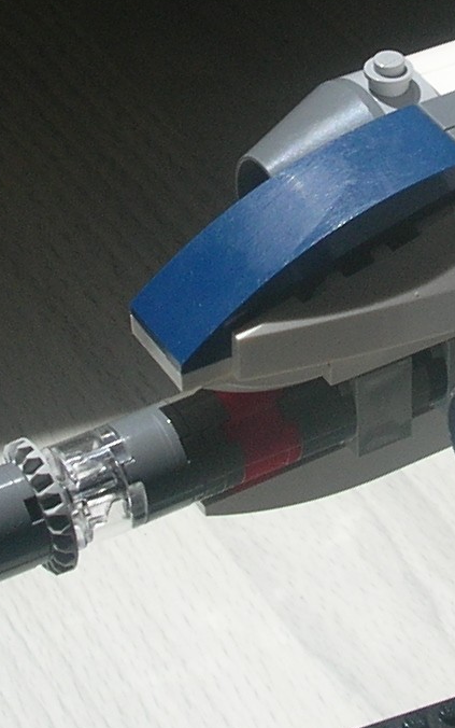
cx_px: 422
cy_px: 183
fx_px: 2557
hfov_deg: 10.1
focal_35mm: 129
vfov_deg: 16.1
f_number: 3.7
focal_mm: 6
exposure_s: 1/870
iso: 50
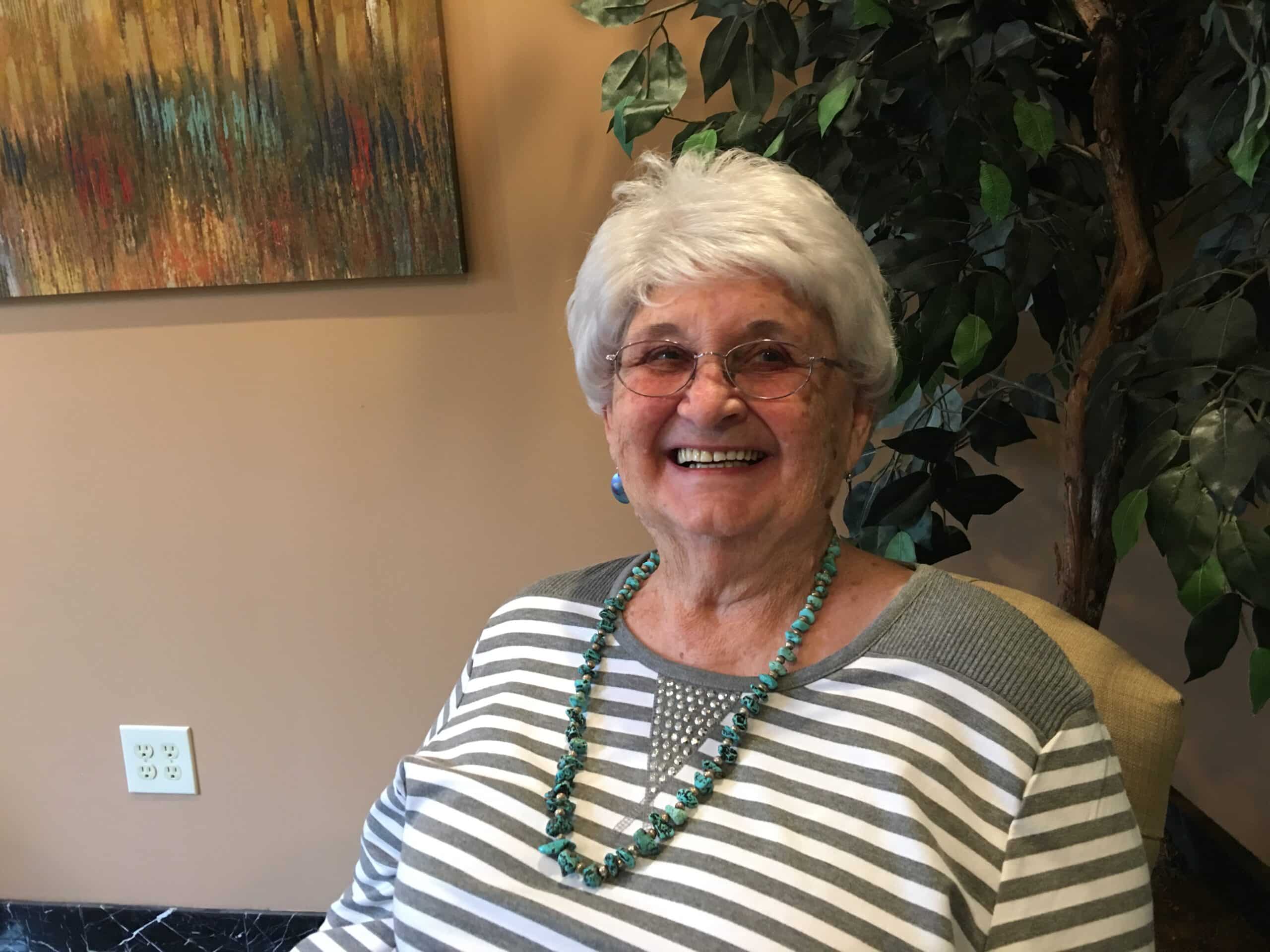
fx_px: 1064
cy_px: 476
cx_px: 635
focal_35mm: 29
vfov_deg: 48.2
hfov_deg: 61.7
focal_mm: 4.15
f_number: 2.2
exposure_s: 1/15
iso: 100
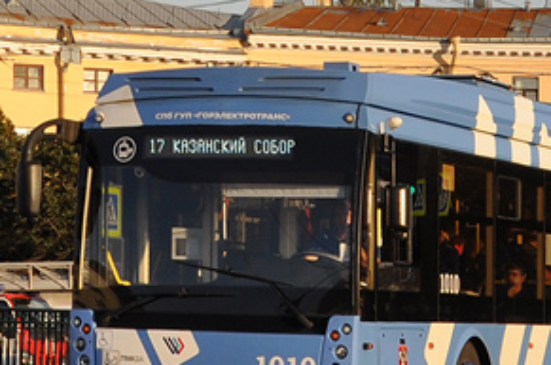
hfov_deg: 12.9
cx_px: 369
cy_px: 24
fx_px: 2430
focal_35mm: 159
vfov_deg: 8.6
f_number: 6.3
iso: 200
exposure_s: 1/320
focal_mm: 22
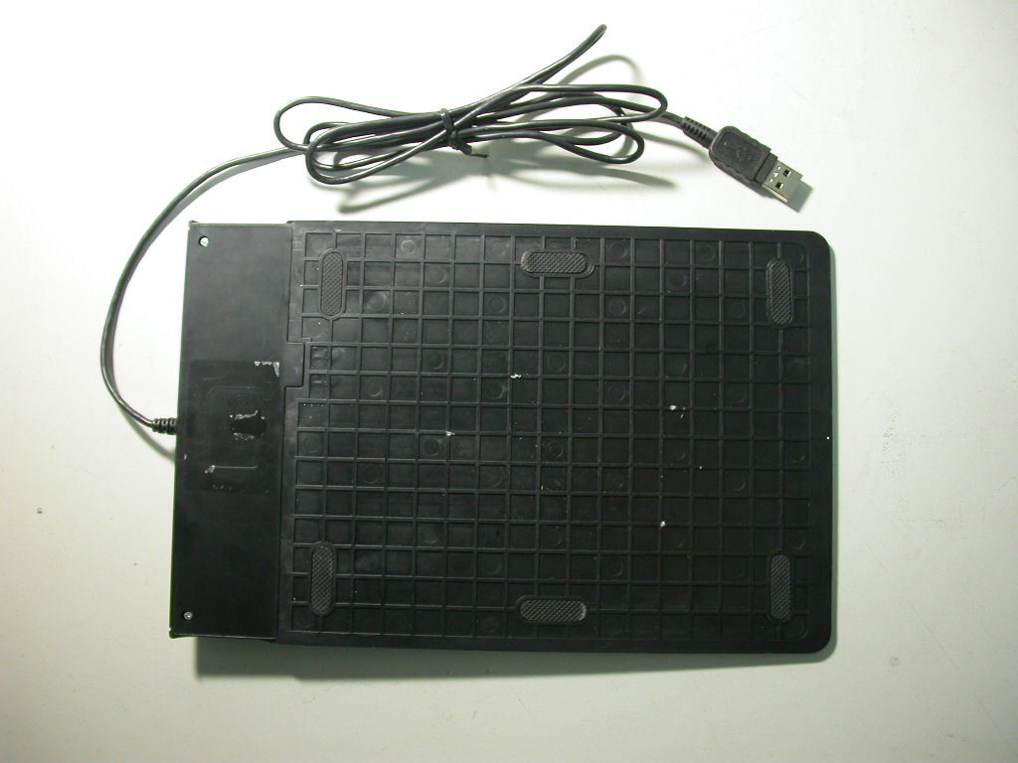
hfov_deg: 49.0
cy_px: 382
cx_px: 509
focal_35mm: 38
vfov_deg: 37.7
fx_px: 1118
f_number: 2.6
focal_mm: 7.85
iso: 100
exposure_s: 1/9.8
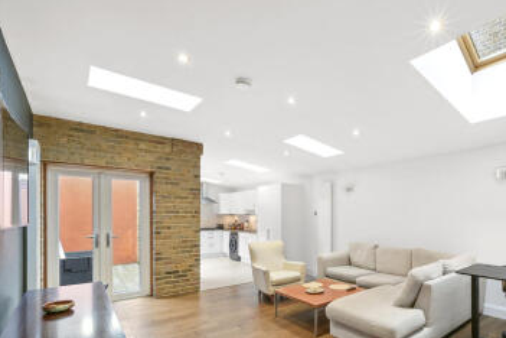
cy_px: 213
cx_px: 342
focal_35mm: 19
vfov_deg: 63.6
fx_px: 267
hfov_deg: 83.6
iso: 200
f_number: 16
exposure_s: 2
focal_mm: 14
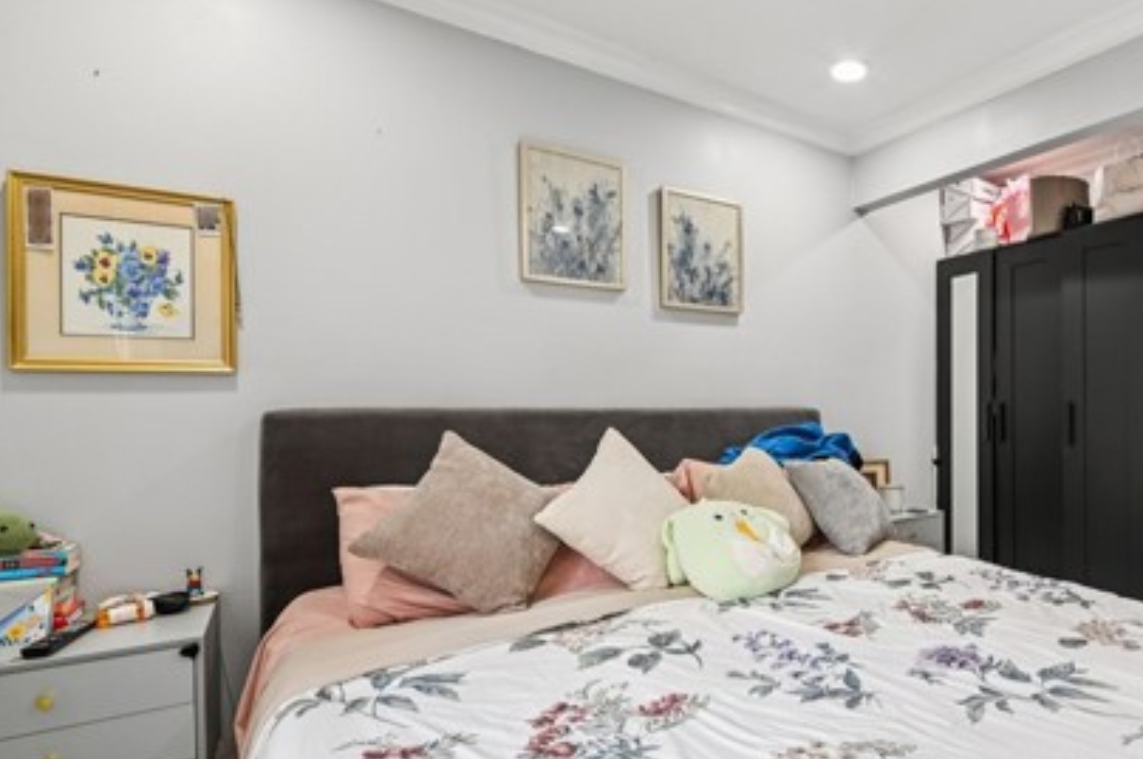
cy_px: 395
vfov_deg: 64.4
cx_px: 801
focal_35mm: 19
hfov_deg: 82.7
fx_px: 602
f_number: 8
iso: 250
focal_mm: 12
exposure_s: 1/8
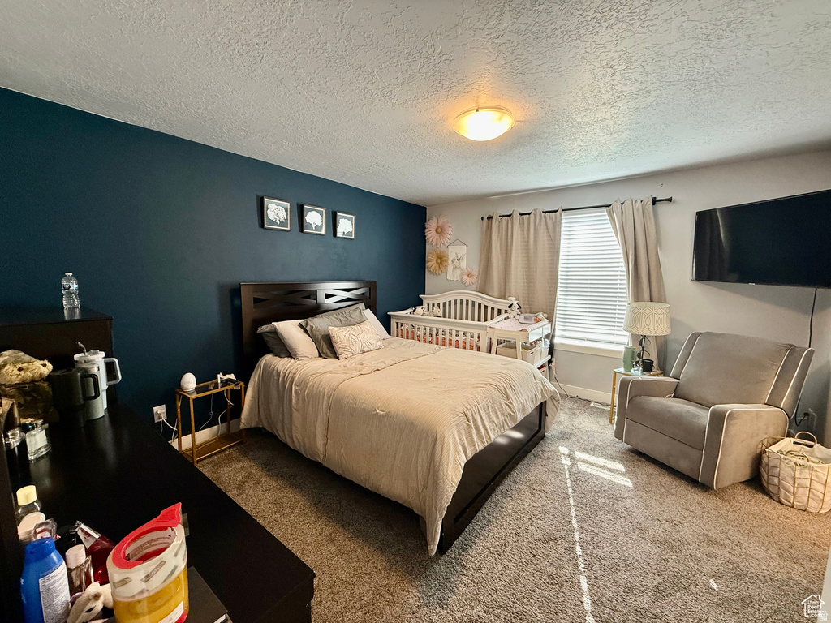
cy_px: 312
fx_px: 336
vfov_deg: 85.7
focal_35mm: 14
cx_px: 416
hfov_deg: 102.1
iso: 160
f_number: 2.2
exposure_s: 1/60
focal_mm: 2.22
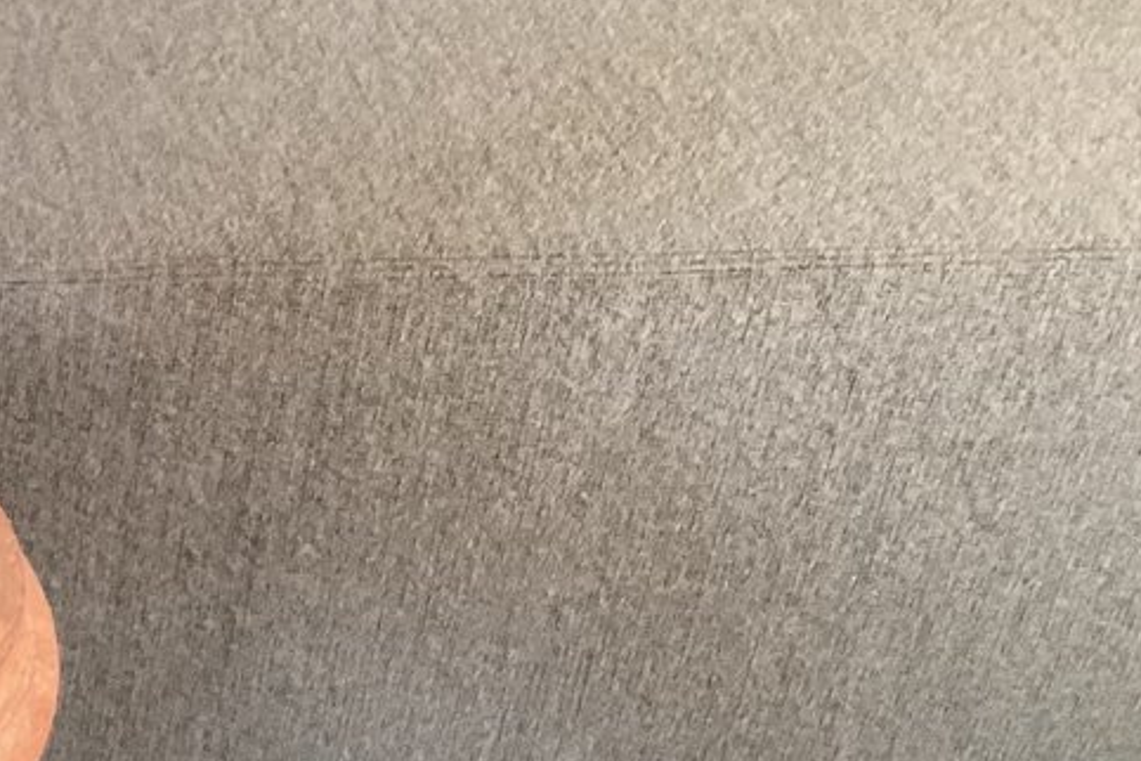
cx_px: -372
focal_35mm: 101
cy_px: 368
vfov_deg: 13.6
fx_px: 3201
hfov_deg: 18.7
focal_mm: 3.3
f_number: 2.4
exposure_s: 1/60
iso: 320
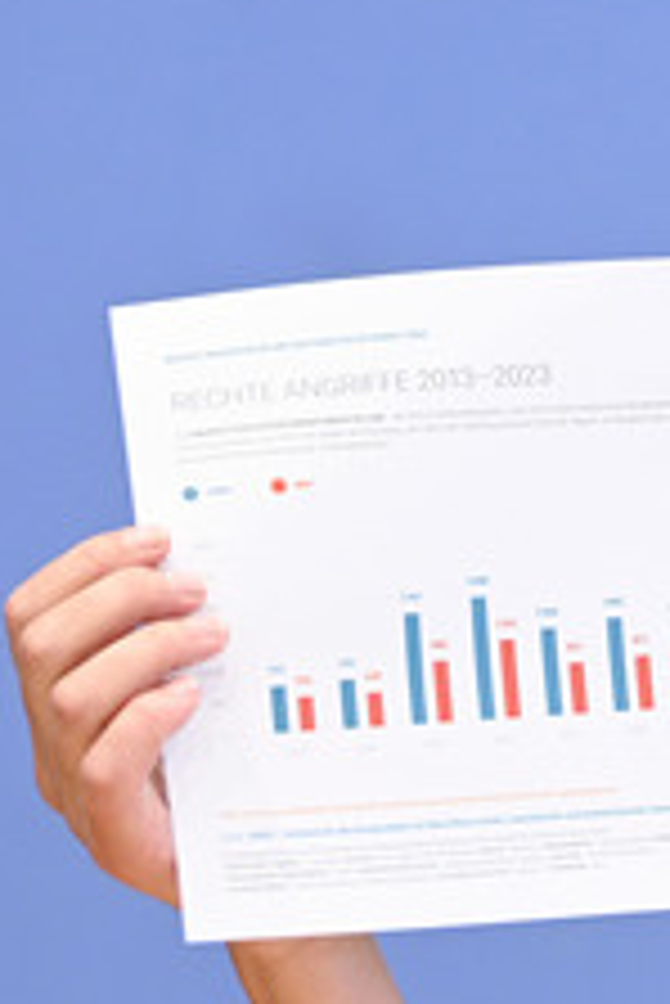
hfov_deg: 6.1
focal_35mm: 222
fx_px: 6187
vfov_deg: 9.3
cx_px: 1005
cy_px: 356
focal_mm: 110
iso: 3200
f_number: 4.5
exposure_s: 1/640
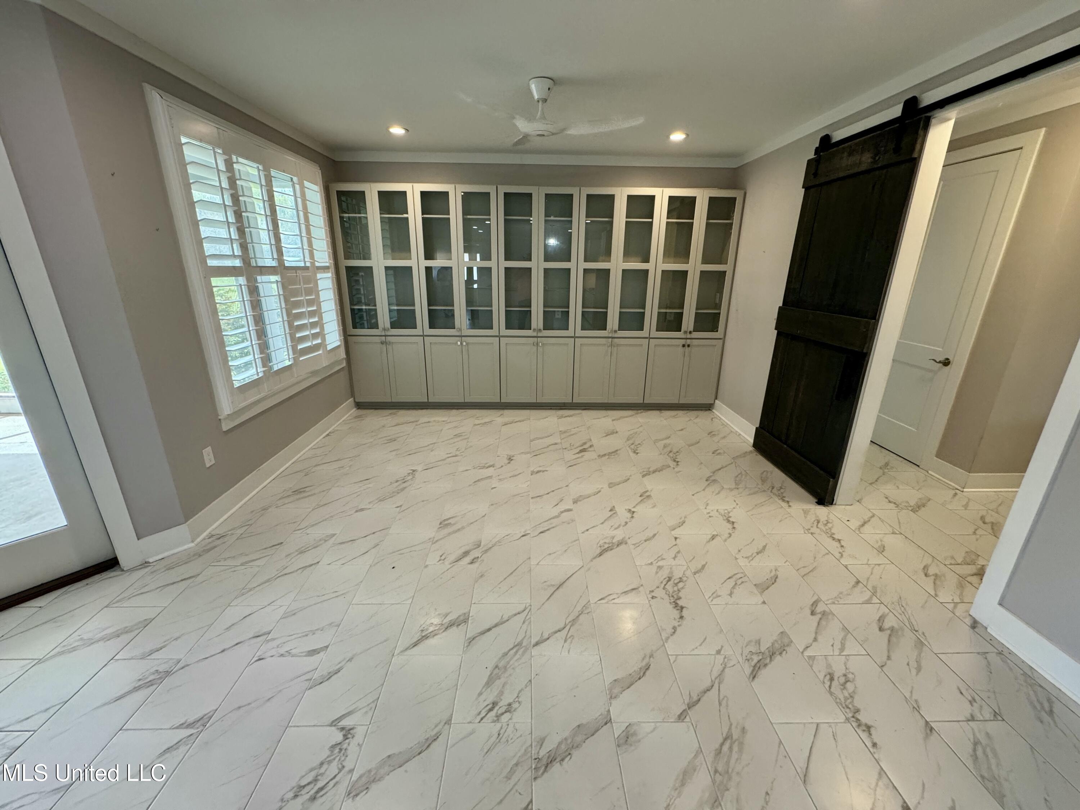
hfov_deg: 102.1
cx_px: 540
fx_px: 437
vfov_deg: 85.7
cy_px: 405
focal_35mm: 14
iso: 250
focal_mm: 2.22
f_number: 2.2
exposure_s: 1/120
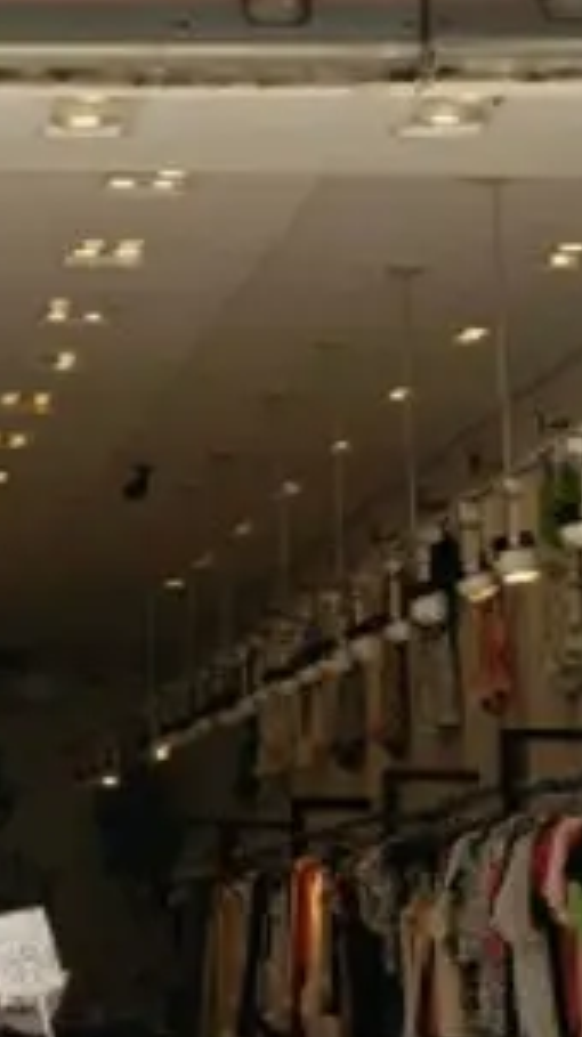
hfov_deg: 11.1
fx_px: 2969
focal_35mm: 108
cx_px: -45
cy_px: 383
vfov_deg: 19.8
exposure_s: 1/345
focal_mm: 4.3
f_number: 2.4
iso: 50
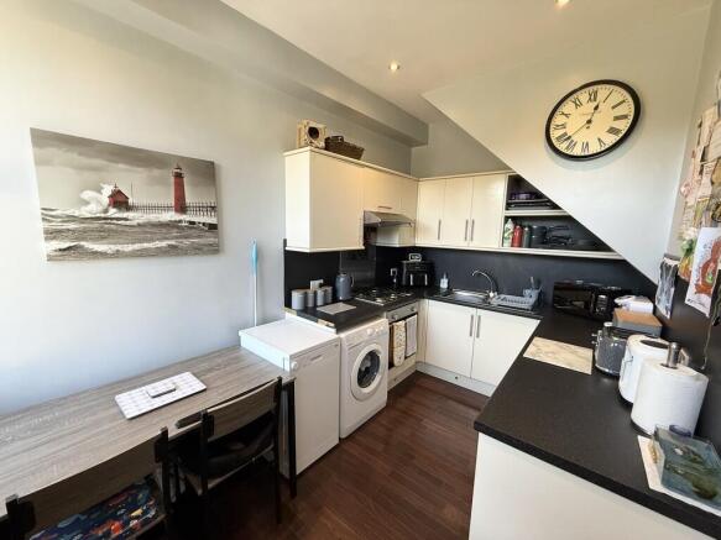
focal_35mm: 14
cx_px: 360
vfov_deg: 85.7
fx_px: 292
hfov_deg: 102.1
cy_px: 270
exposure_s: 1/100
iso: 200
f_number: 2.2
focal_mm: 2.22
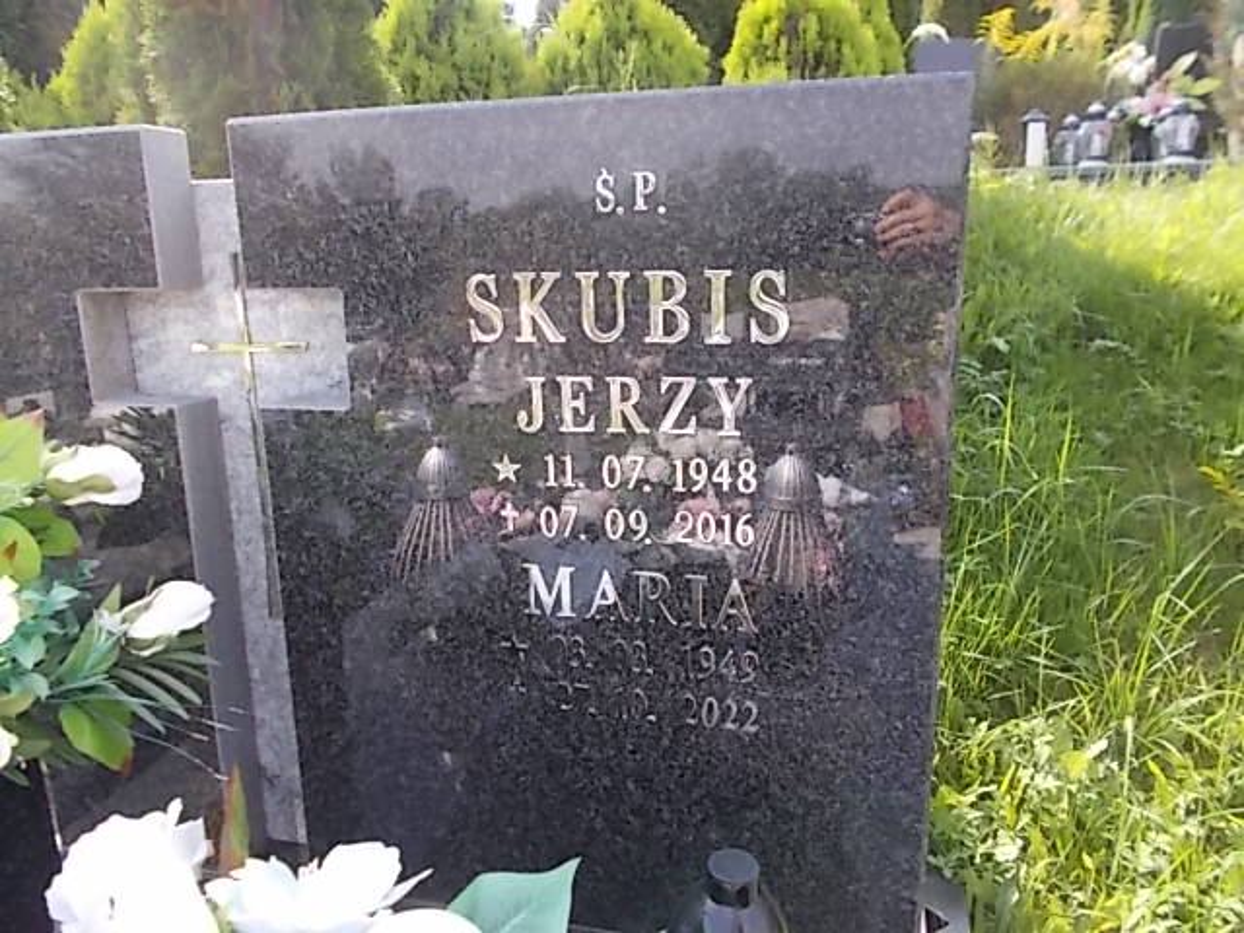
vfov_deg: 53.1
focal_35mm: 26
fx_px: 934
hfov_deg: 67.3
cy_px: 466
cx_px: 622
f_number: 3.2
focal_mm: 4.6
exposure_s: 1/160
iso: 80
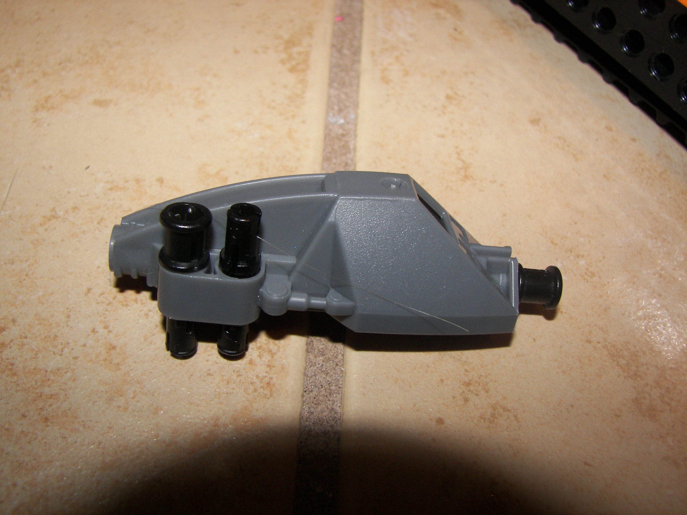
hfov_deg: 51.4
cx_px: 344
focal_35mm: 36
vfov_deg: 39.7
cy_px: 258
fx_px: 714
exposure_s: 1/30
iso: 100
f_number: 2.8
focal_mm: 6
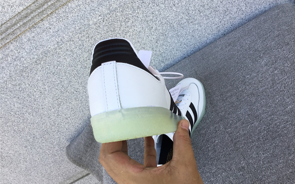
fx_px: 265
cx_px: 148
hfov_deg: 58.1
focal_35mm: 33
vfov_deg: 38.3
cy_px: 89
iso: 25
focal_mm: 3.3
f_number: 2.4
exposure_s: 1/141
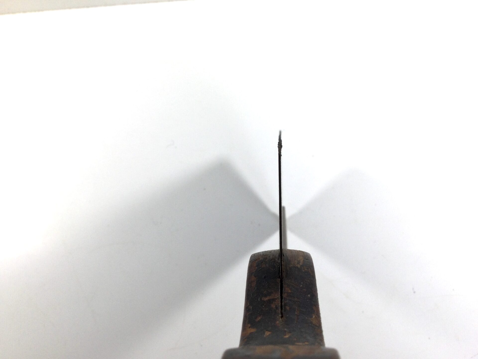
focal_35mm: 31
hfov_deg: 58.4
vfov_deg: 45.4
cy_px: 180
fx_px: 428
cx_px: 239
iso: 25
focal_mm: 3.3
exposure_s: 1/100
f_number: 2.4
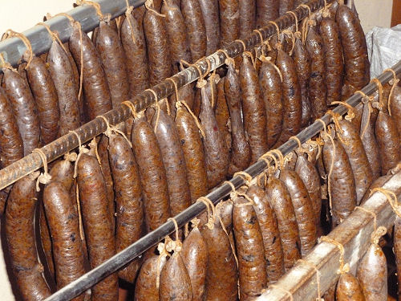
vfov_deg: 15.4
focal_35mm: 96
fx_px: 1112
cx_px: 200
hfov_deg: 20.4
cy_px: 150
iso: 1000
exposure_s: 1/60
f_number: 4.7
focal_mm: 17.1
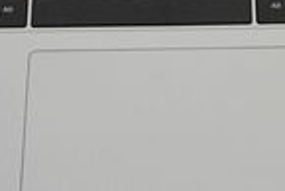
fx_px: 1038
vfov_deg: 10.3
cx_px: 202
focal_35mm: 131
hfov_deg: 15.6
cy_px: -48
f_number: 6.3
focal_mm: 31
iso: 3200
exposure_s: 1/160
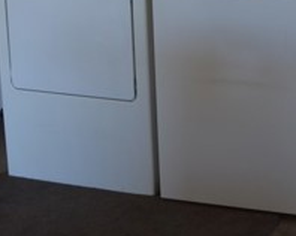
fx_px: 796
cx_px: 311
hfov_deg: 20.3
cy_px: -62
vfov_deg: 16.1
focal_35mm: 91
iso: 400
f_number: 5.6
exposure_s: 1/125
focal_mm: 20
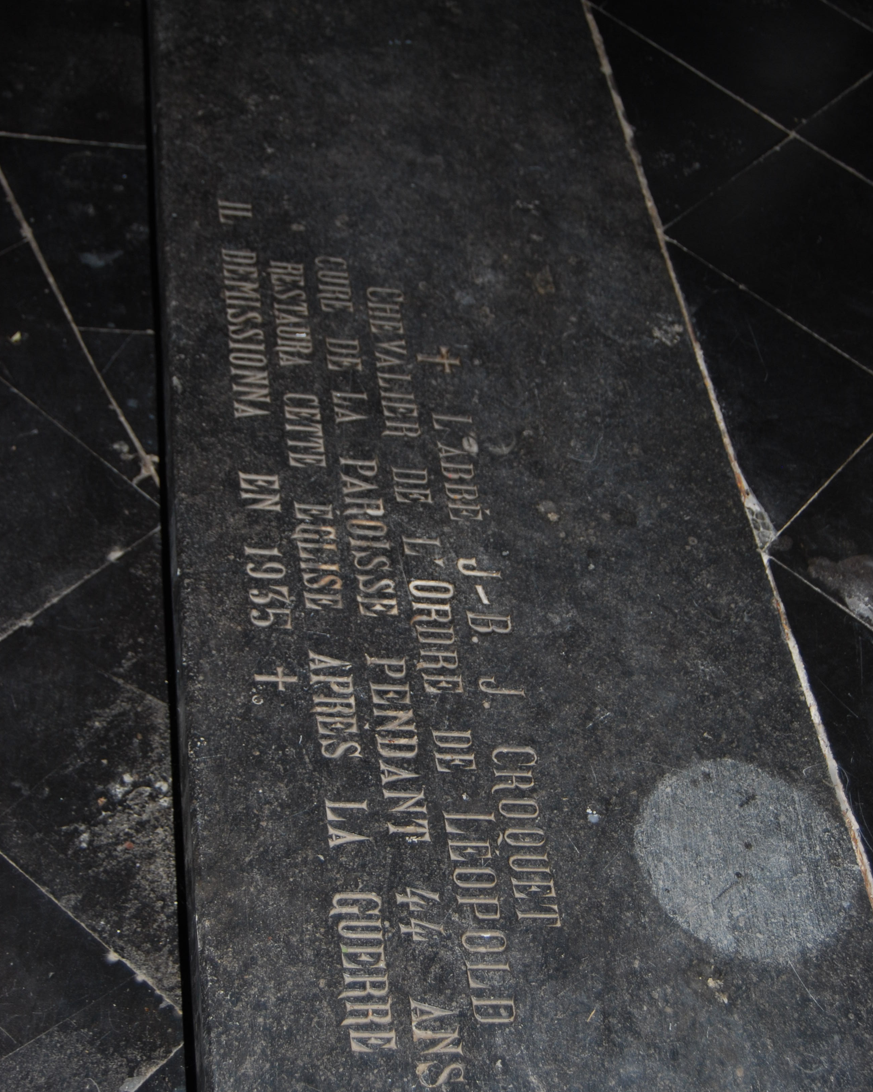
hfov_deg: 28.1
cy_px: 583
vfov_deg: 34.7
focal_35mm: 54
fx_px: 1744
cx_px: 436
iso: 200
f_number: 4.5
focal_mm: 32
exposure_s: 1/60
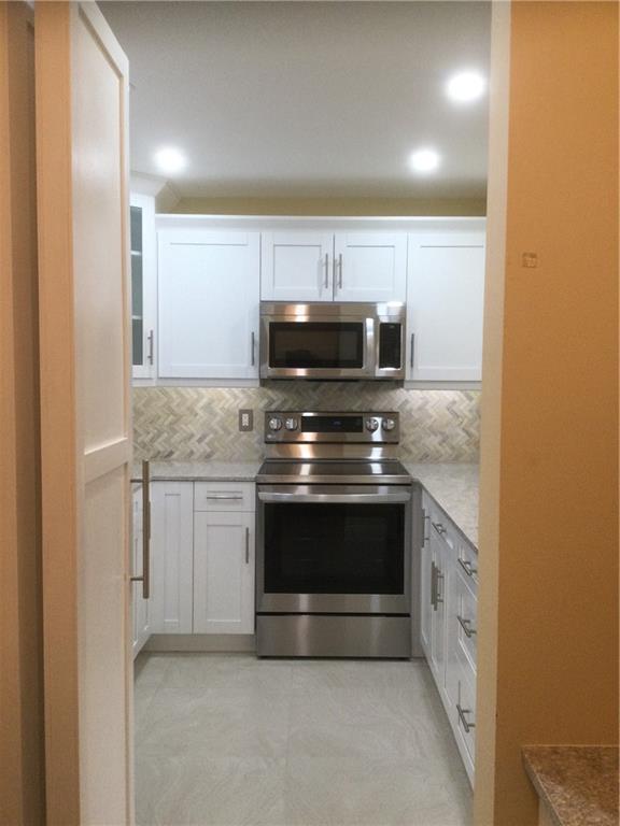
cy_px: 413
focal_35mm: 31
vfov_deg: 58.4
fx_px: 740
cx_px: 310
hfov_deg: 45.4
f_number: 2.4
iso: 32
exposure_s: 1/30
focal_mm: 3.3
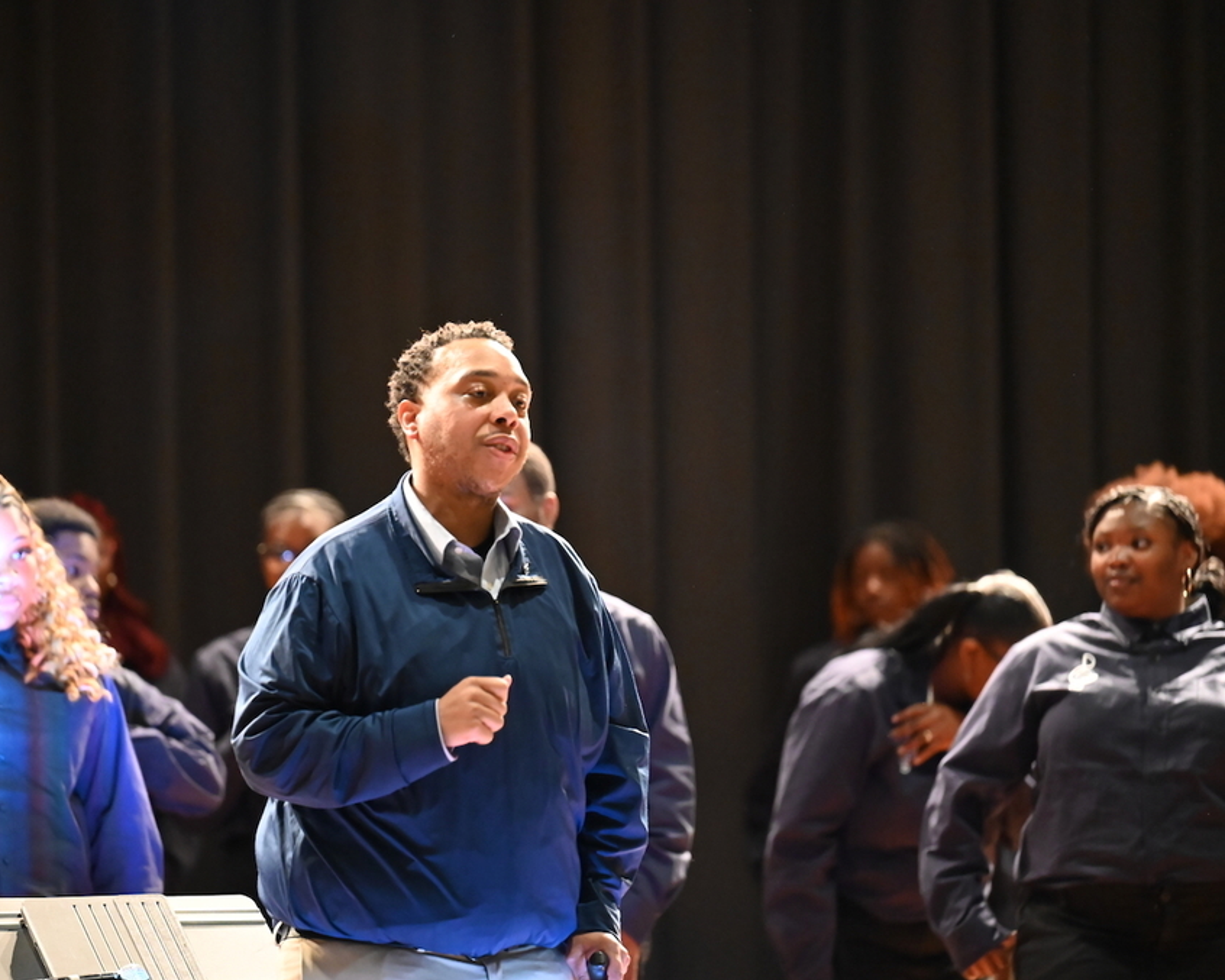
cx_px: 559
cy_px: 491
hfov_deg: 8.5
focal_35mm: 227
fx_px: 8231
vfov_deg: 6.8
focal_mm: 200
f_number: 2.8
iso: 10000
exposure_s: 1/125
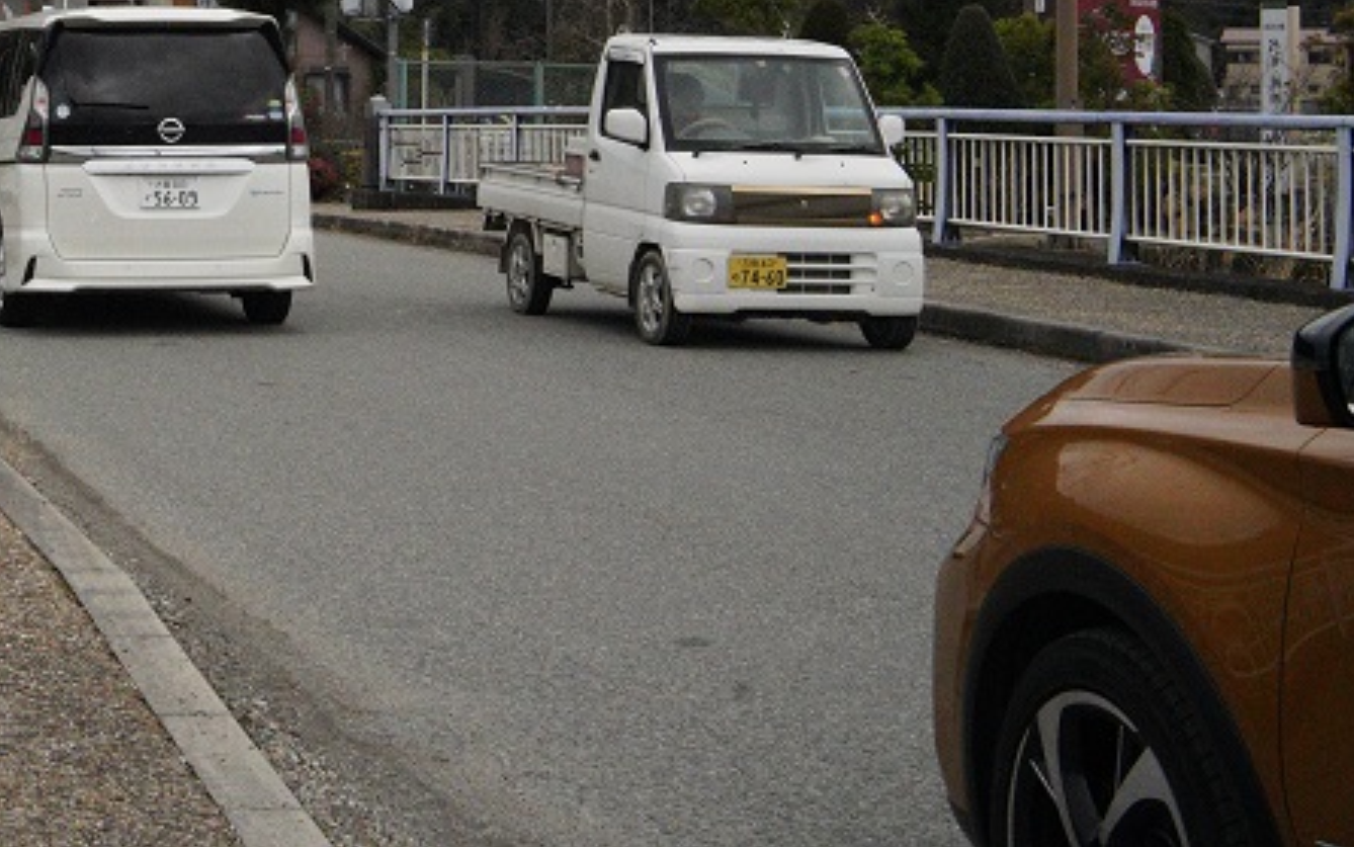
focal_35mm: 80
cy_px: -162
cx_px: -79
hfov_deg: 24.4
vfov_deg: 15.7
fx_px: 2953
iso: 10000
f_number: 11
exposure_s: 1/4000
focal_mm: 35
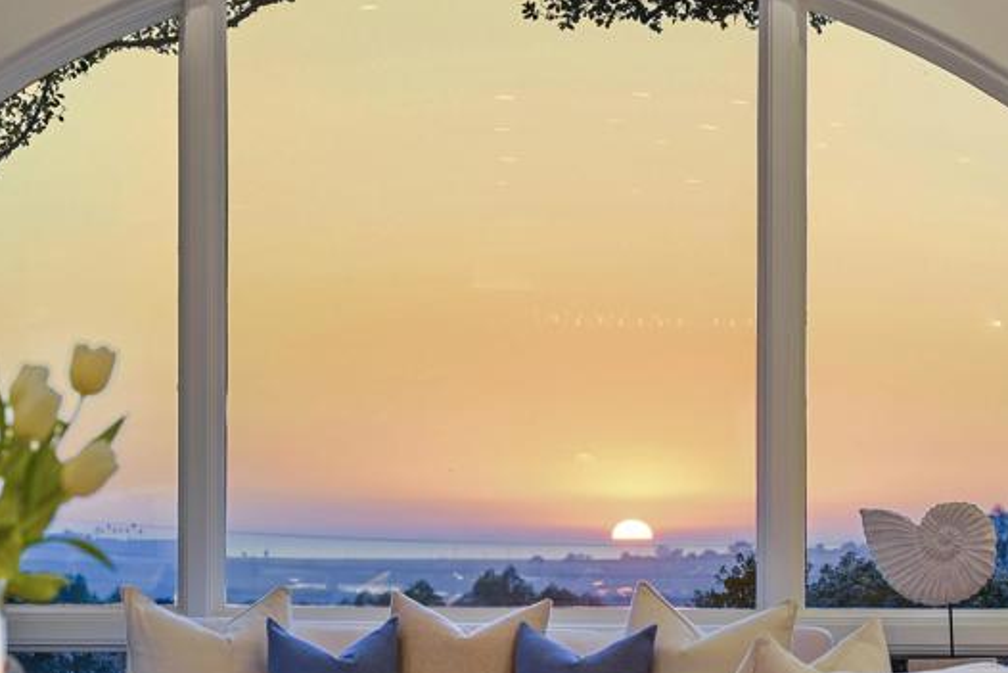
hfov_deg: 14.1
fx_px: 4089
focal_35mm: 146
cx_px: 540
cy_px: 498
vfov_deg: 9.4
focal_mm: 75
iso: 125
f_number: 7.1
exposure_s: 1/5
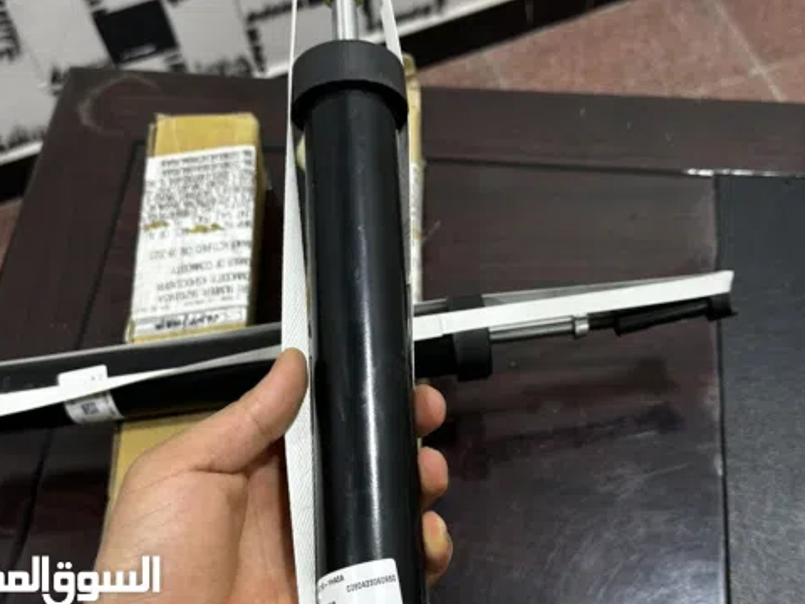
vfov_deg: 44.2
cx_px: 413
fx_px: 744
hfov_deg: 56.8
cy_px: 314
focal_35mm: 32
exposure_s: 1/51
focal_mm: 6.86
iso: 125
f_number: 1.78
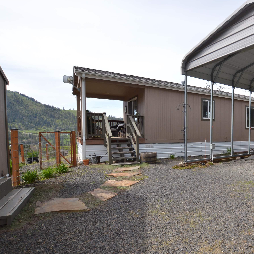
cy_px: 145
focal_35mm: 22
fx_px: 183
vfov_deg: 69.3
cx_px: 209
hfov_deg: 62.6
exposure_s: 1/200
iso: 125
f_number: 8
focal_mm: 10
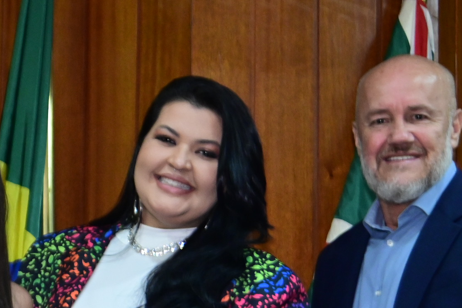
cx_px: -19
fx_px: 1809
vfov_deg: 9.6
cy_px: 369
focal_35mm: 141
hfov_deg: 14.3
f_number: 5.6
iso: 5000
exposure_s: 1/250
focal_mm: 52
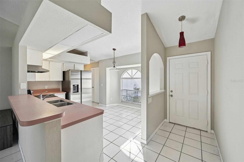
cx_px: 122
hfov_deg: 104.3
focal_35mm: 14
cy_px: 81
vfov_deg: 81.2
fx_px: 95
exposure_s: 1/125
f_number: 8
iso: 400
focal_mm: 14
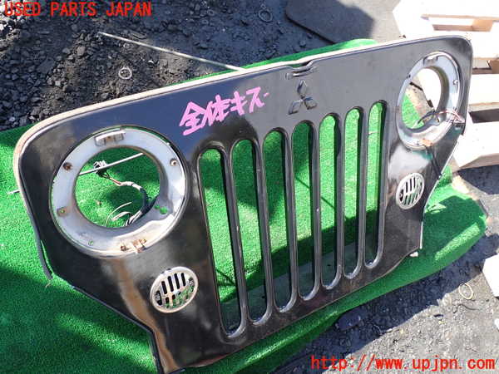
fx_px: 432
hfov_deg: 60.0
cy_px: 187
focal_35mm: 30
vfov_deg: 46.8
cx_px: 250
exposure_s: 1/160
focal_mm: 5.4
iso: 100
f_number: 3.2
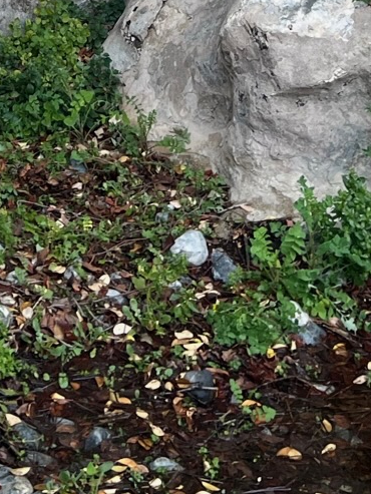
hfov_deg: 13.5
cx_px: -23
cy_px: -468
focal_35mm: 108
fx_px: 1543
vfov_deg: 15.1
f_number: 1.6
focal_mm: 5.1
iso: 32
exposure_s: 1/122
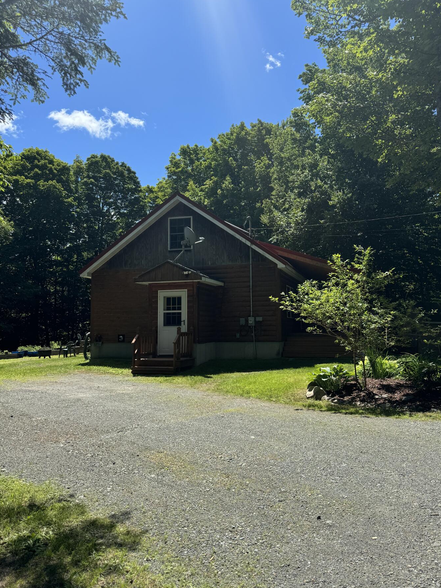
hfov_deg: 51.2
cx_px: 247
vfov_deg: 65.3
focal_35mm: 27
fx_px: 459
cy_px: 290
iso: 80
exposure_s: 1/3413
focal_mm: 6.76
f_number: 1.78
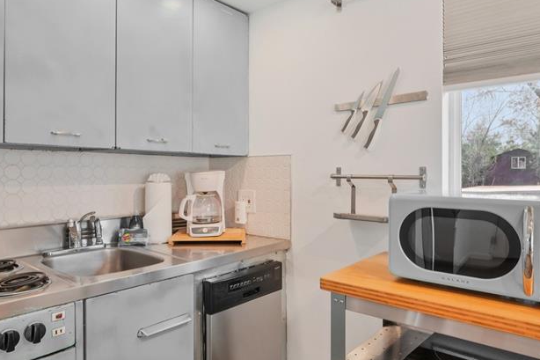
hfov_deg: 71.5
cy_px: 175
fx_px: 375
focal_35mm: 25
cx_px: 256
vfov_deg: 51.3
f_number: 8
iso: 800
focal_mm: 10
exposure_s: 1/15
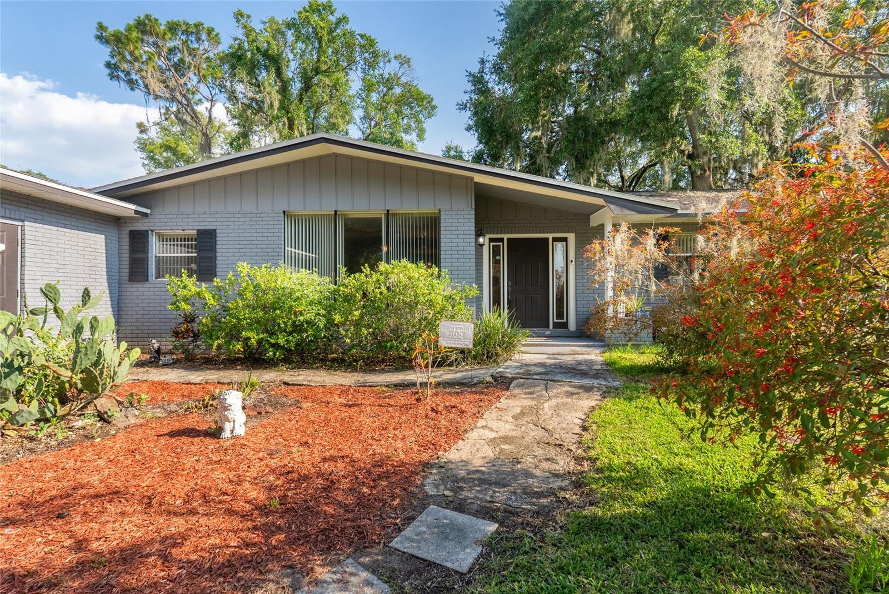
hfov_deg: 96.7
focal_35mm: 16
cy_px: 297
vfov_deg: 73.8
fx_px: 395
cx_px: 444
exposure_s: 1/80
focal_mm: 16
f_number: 8
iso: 400
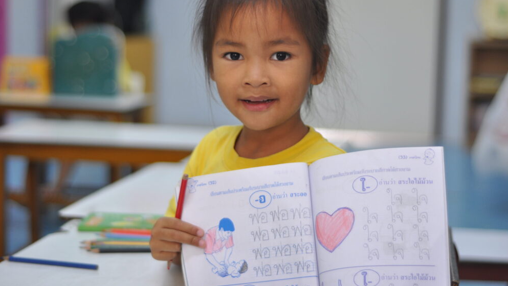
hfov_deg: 26.8
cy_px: 125
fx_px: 1064
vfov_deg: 15.3
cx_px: 255
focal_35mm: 79
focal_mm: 50
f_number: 1.8
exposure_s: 1/80
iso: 320
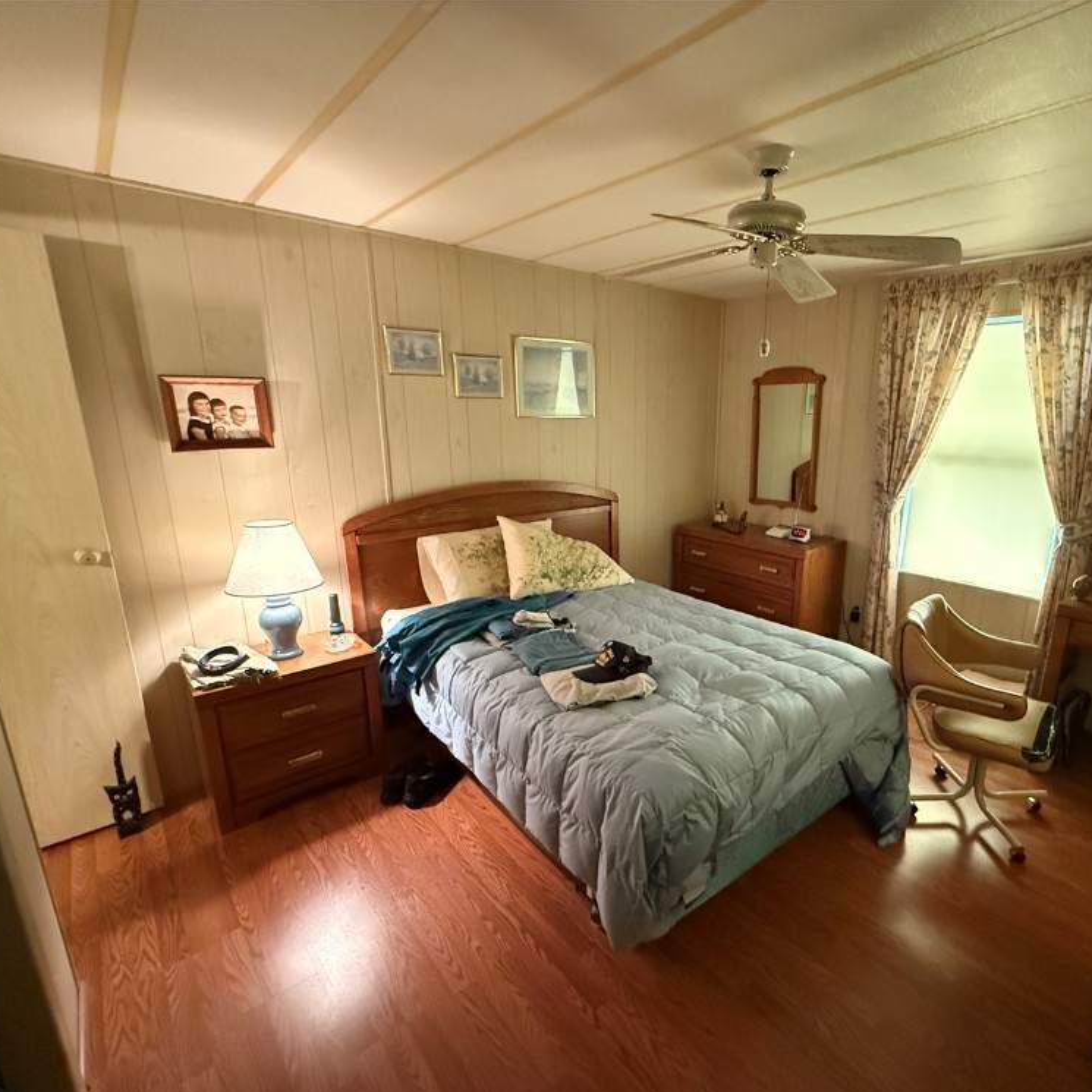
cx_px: 660
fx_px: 607
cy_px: 561
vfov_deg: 83.9
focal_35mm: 17
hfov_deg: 82.9
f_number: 2.2
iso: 1250
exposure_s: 1/60
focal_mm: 2.22
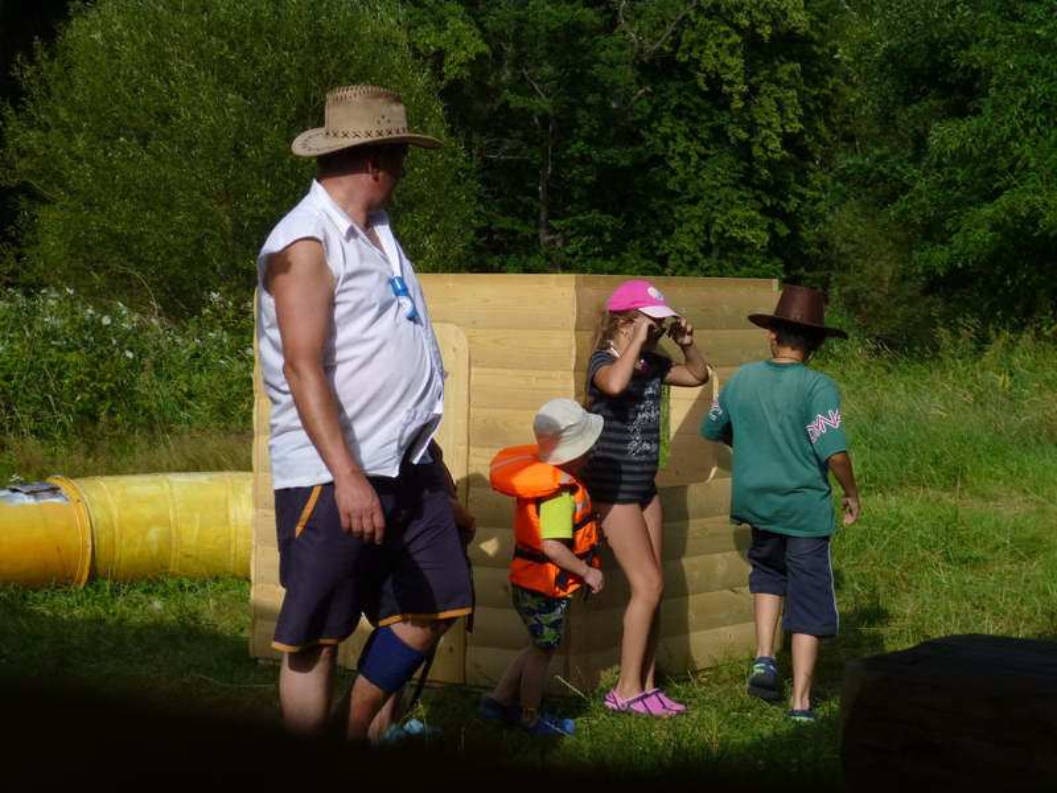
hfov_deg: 26.7
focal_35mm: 73
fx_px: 2229
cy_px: 396
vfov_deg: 20.2
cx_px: 528
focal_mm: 13.2
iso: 100
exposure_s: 1/640
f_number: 4.7
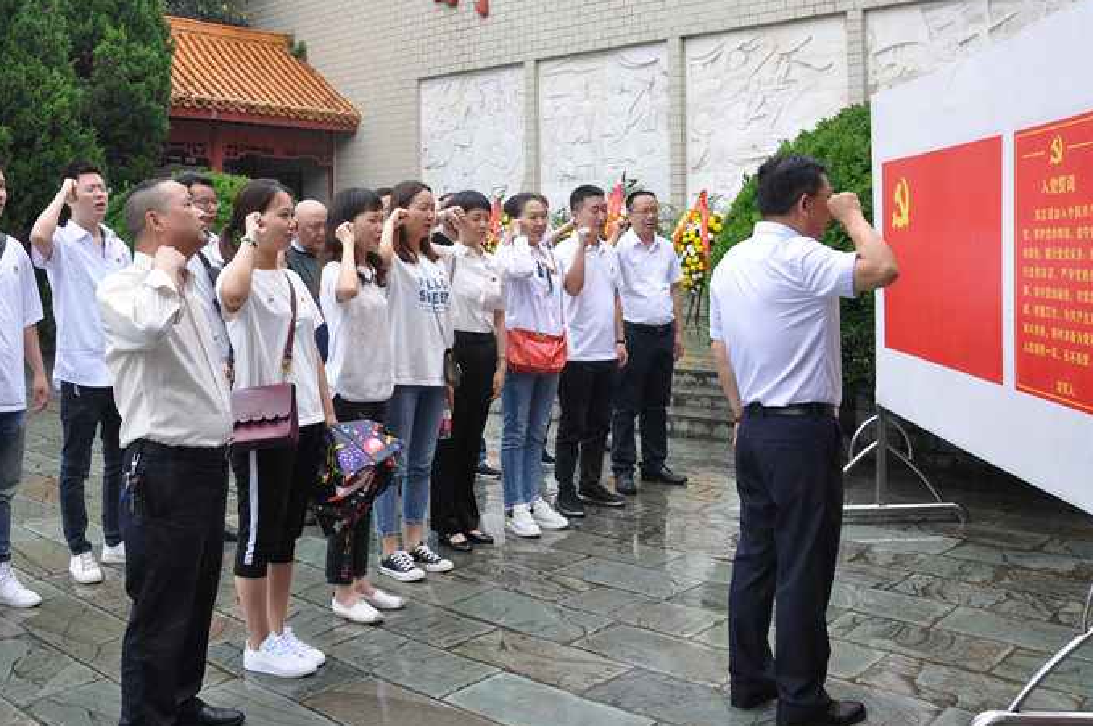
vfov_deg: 37.6
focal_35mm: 35
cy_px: 277
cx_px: 467
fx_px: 1061
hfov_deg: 54.3
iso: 200
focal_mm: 18
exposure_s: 1/160
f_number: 6.3
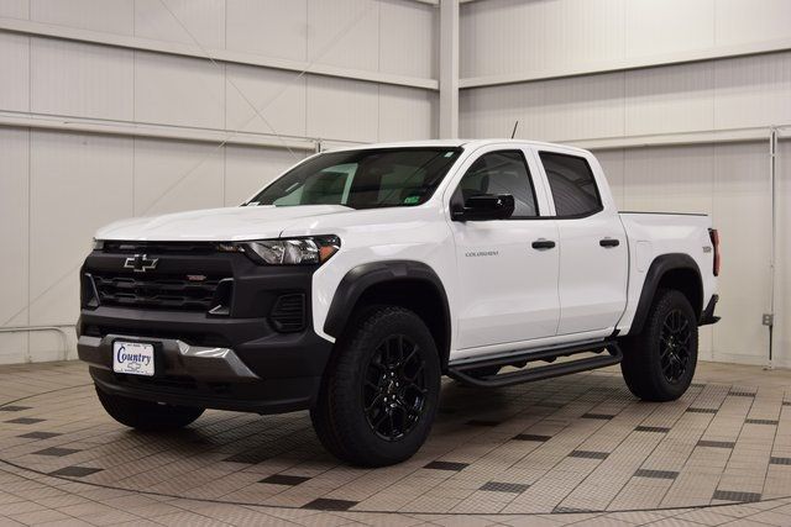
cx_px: 396
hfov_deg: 37.8
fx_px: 1154
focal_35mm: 52
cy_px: 264
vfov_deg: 25.8
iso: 400
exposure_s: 1/40
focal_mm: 35
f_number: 7.1
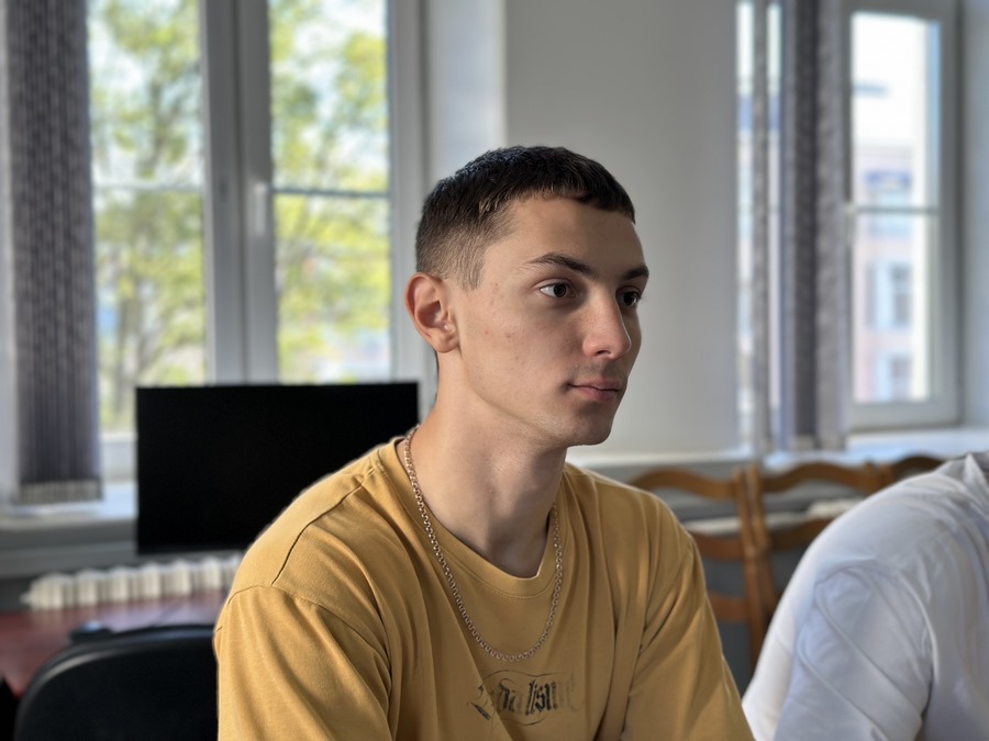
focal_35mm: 48
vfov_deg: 30.3
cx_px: 494
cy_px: 370
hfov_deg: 39.7
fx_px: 1371
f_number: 1.78
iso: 80
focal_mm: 6.86
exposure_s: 1/216
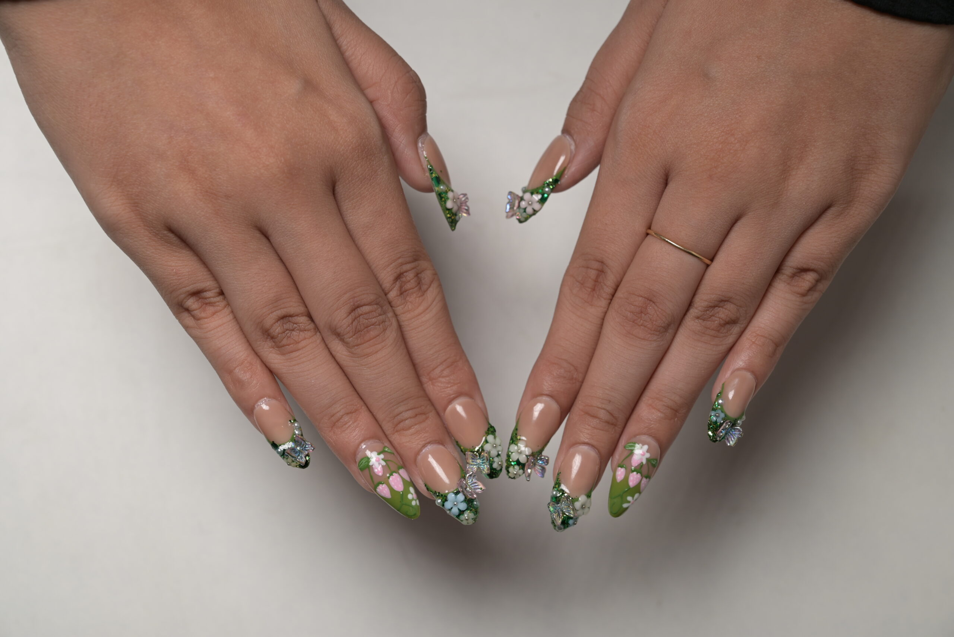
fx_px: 1856
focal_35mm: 70
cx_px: 477
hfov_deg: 28.8
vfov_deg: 19.5
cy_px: 318
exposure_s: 1/160
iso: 100
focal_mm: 70
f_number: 6.3
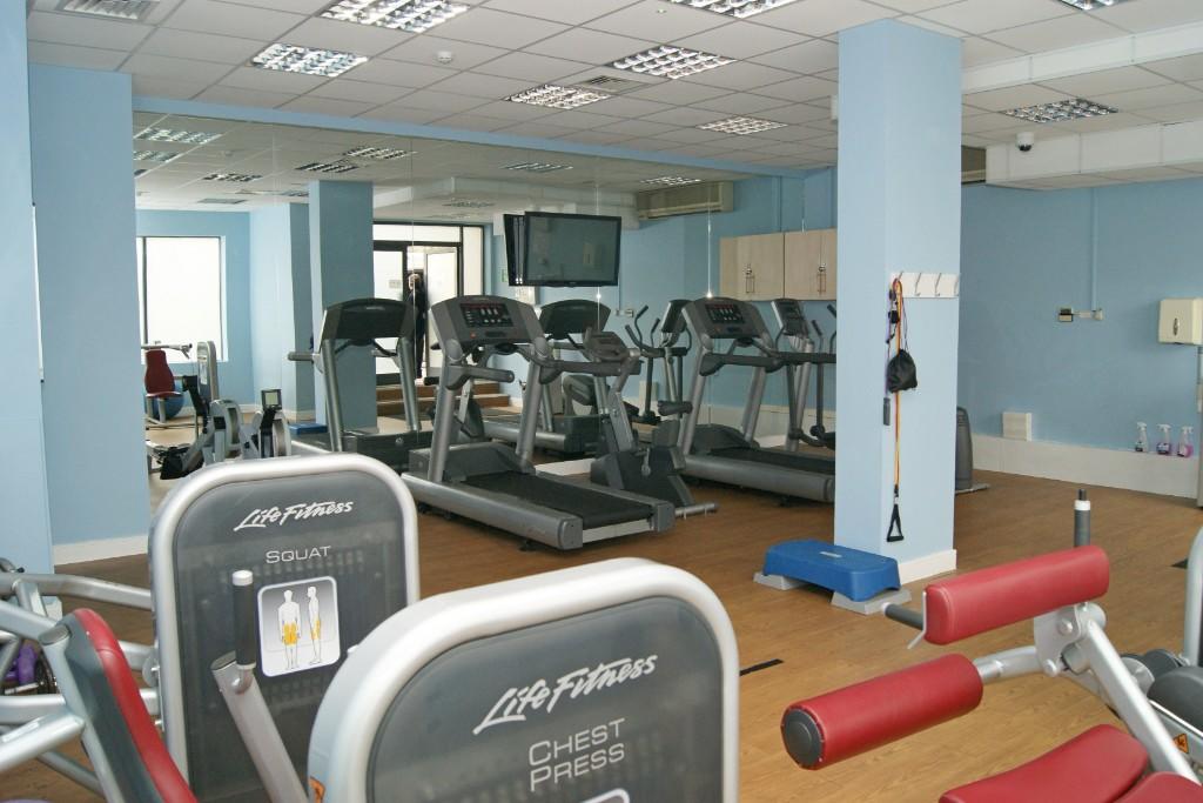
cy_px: 402
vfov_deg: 47.9
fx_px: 902
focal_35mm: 27
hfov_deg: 67.4
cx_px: 602
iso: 400
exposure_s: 1/60
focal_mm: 18
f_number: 5.6
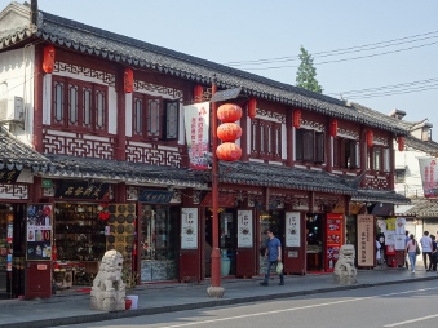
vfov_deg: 24.8
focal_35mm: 59
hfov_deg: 32.6
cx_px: 182
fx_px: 746
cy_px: 186
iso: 80
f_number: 4.5
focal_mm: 8.51
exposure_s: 1/160
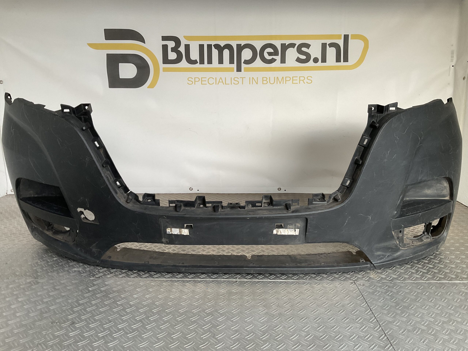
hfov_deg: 61.7
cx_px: 234
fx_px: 392
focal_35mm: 29
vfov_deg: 48.2
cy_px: 176
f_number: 1.8
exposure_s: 1/100
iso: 64
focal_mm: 3
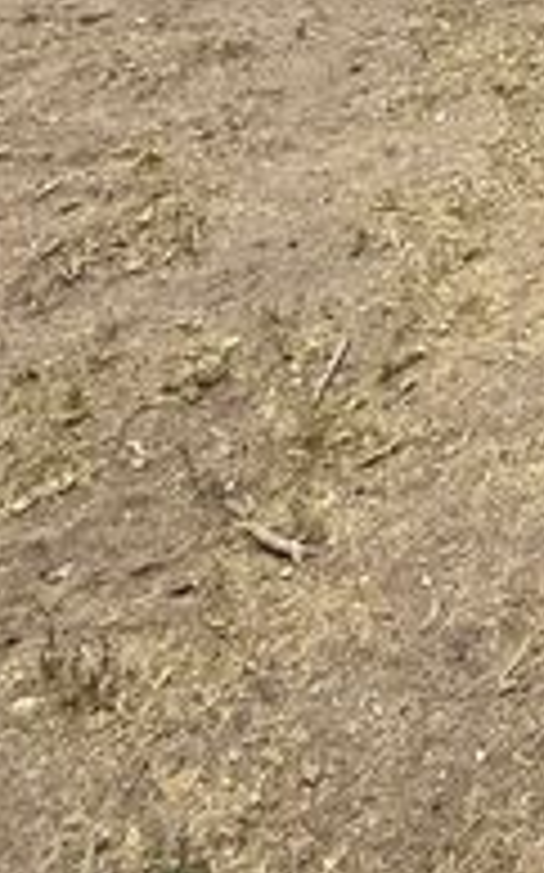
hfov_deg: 19.8
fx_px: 1212
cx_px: 931
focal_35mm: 51
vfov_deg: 28.4
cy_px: -389
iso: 64
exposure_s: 1/694
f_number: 2.2
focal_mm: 2.22
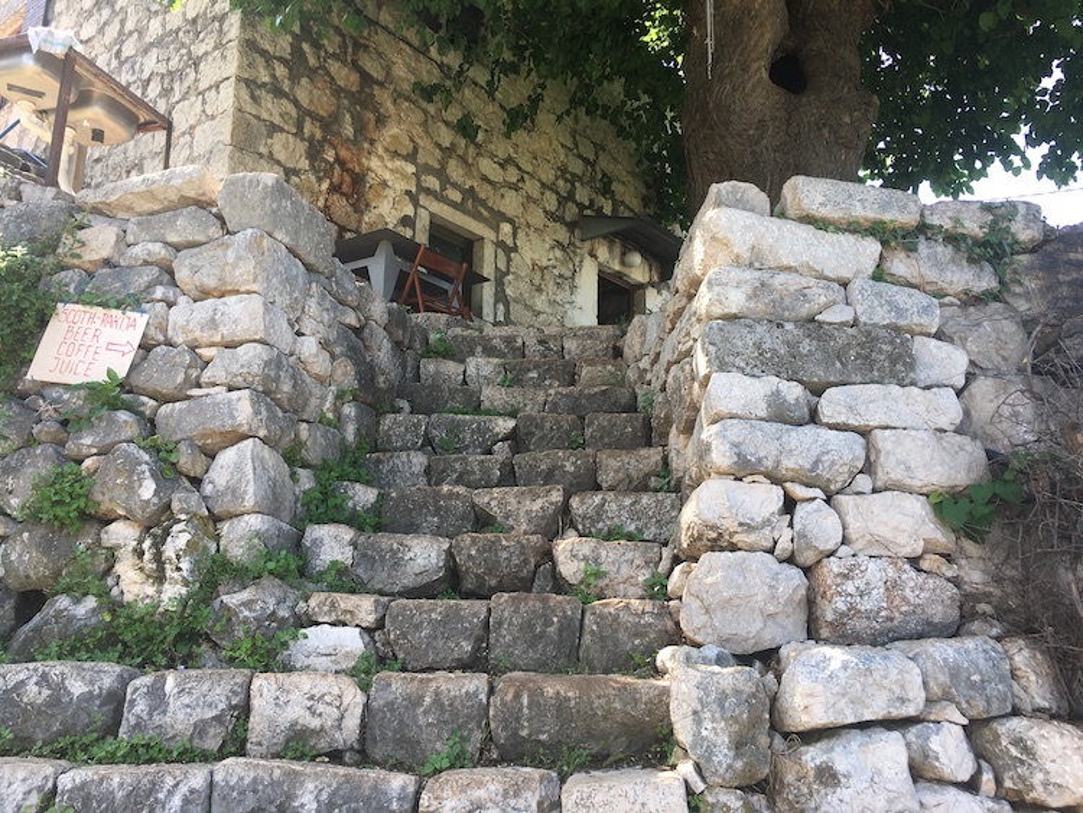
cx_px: 542
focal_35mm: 29
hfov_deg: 61.6
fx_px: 908
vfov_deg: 48.3
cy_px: 406
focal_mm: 4.15
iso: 25
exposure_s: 1/166
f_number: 2.2
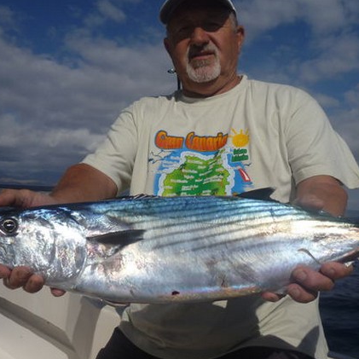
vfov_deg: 44.9
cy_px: 186
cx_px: 203
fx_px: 434
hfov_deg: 44.8
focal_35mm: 37
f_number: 10
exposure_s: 1/500
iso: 100
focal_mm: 4.9
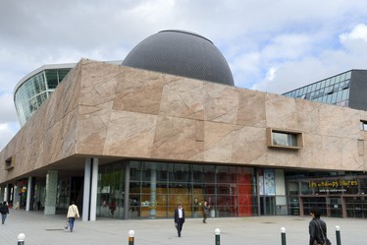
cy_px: 123
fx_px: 367
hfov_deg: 53.2
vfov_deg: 36.8
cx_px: 181
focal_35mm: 36
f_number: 18
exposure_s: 1/200
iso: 400
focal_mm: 32
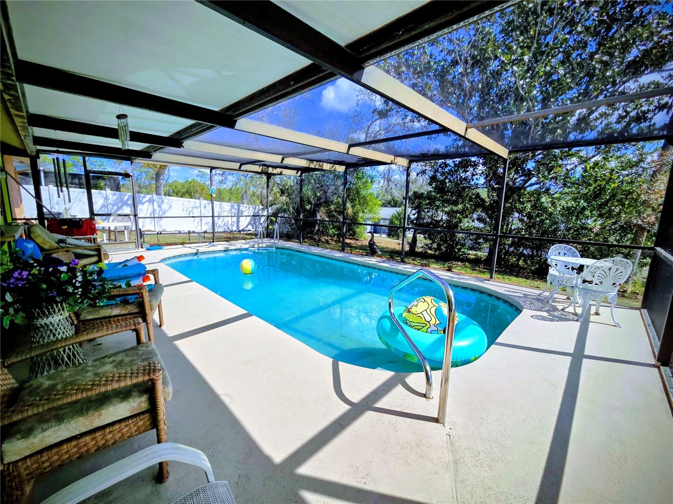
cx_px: 336
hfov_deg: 106.2
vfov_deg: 89.9
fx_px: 253
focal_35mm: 13
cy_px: 252
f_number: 2.2
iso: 50
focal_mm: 2.2
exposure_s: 1/1449
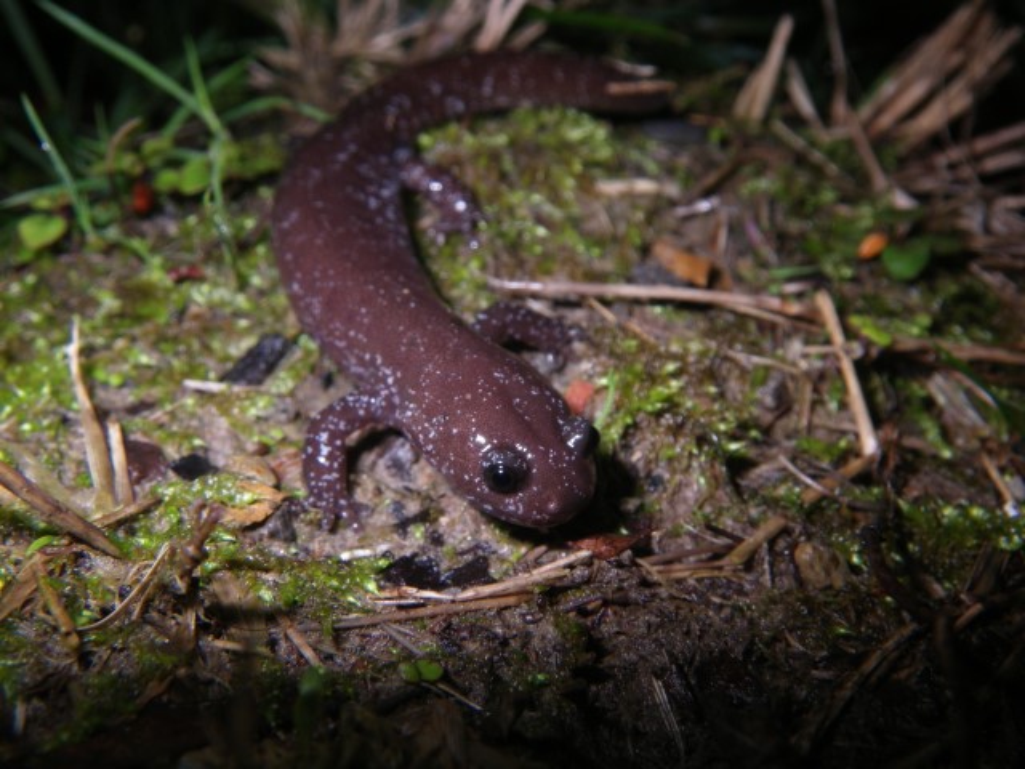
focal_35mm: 34
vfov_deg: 41.8
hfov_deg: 54.0
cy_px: 384
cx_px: 512
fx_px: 1007
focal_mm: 6.1
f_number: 4.6
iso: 64
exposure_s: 1/50
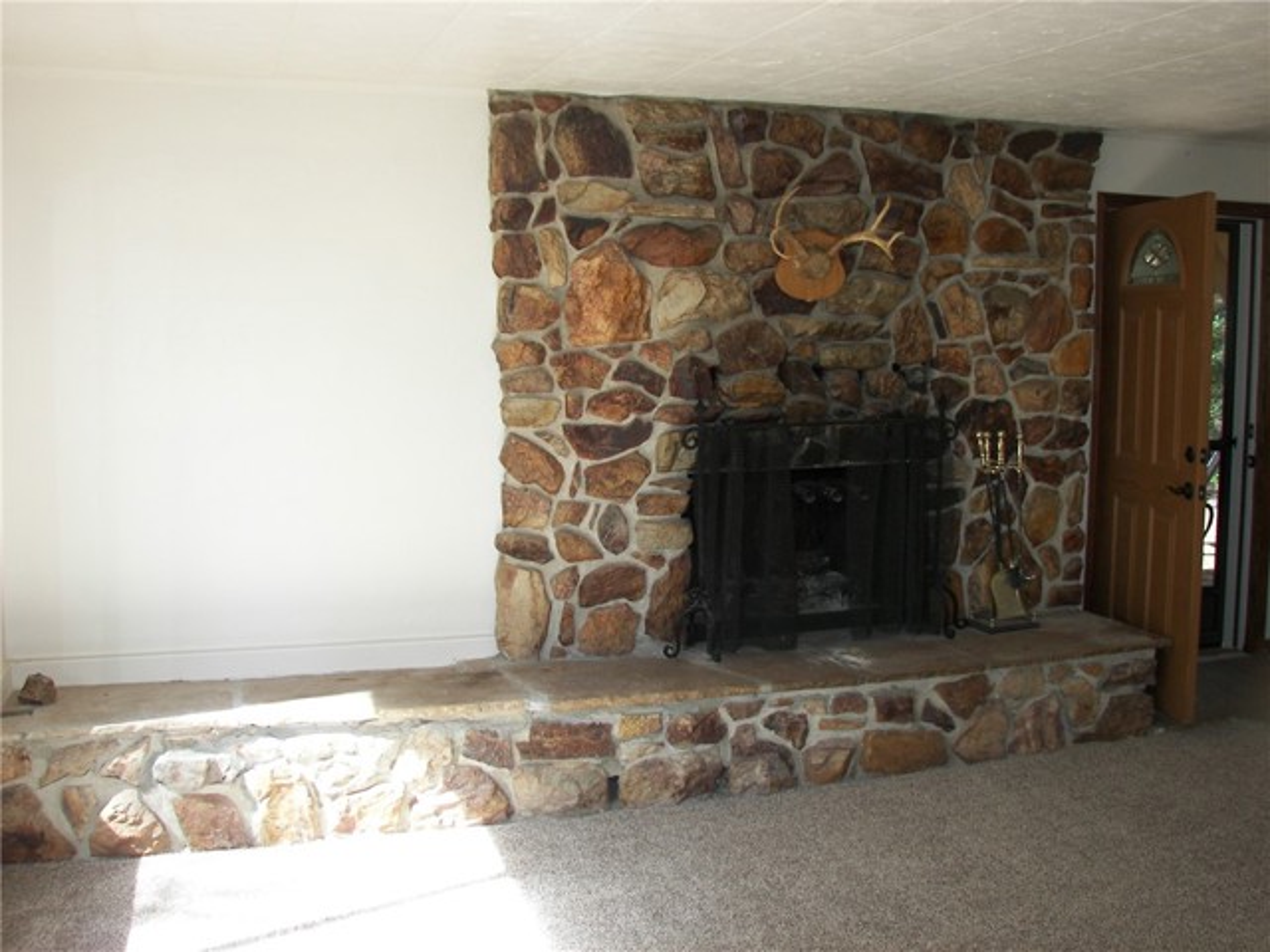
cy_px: 476
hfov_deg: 51.4
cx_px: 635
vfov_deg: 39.7
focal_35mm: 36
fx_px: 1321
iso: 50
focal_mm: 6
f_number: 2.8
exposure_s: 1/40
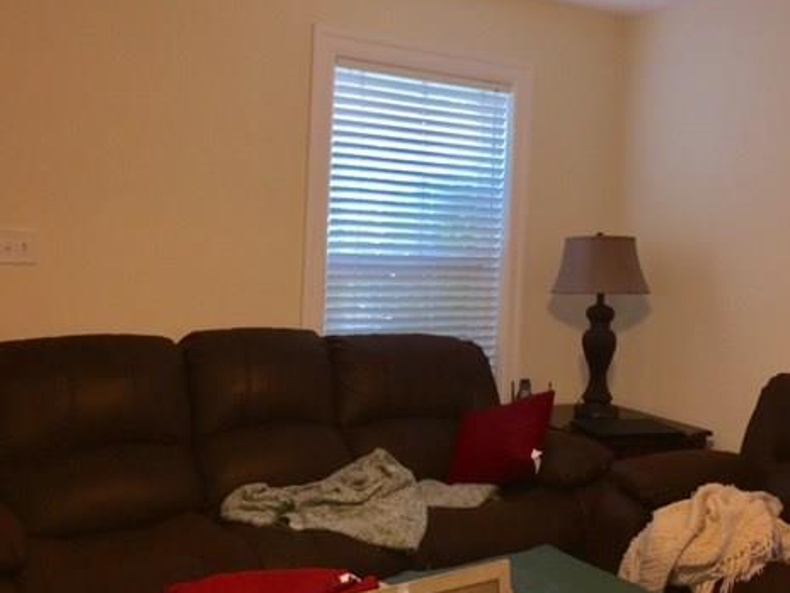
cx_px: 477
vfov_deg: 35.9
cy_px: 256
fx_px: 913
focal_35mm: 40
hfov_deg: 46.5
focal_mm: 4.15
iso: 50
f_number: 2.2
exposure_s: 1/30
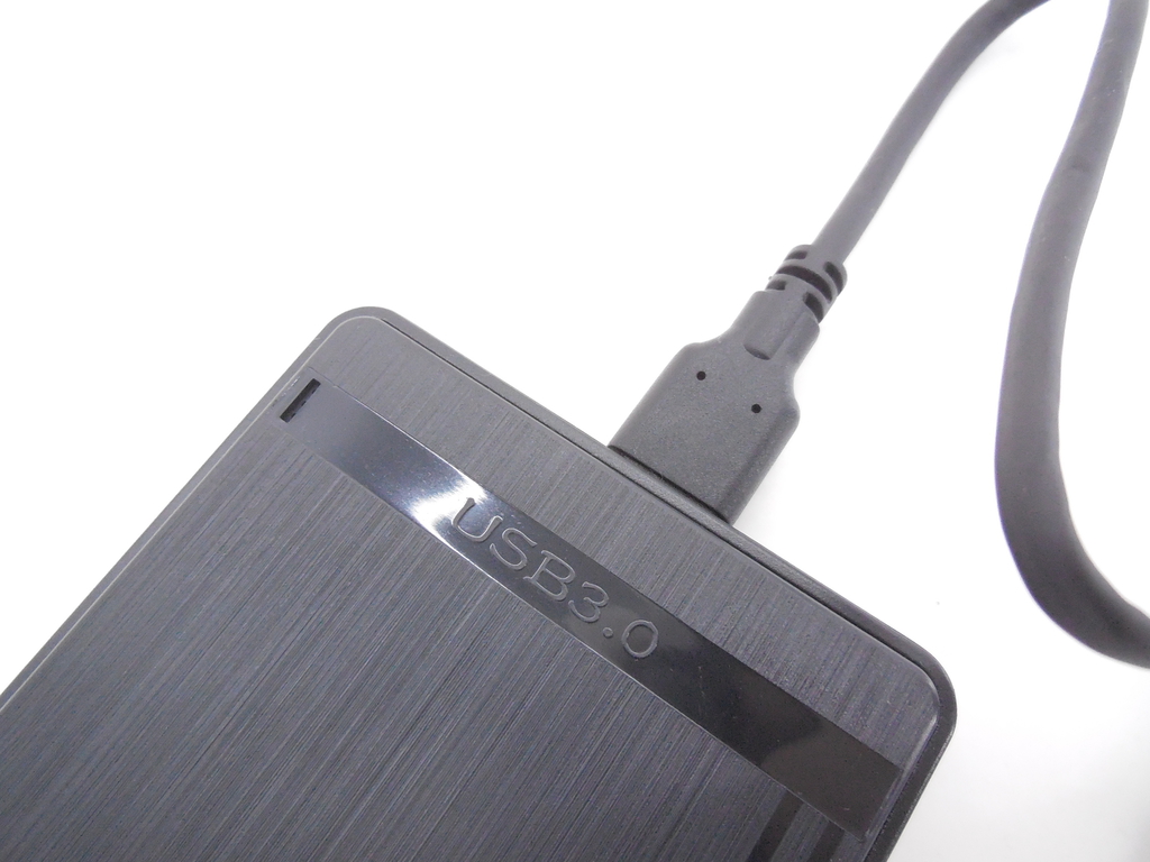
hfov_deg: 69.4
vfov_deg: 54.9
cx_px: 575
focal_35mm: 25
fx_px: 831
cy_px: 431
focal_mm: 4.5
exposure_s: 1/100
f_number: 3.1
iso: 800
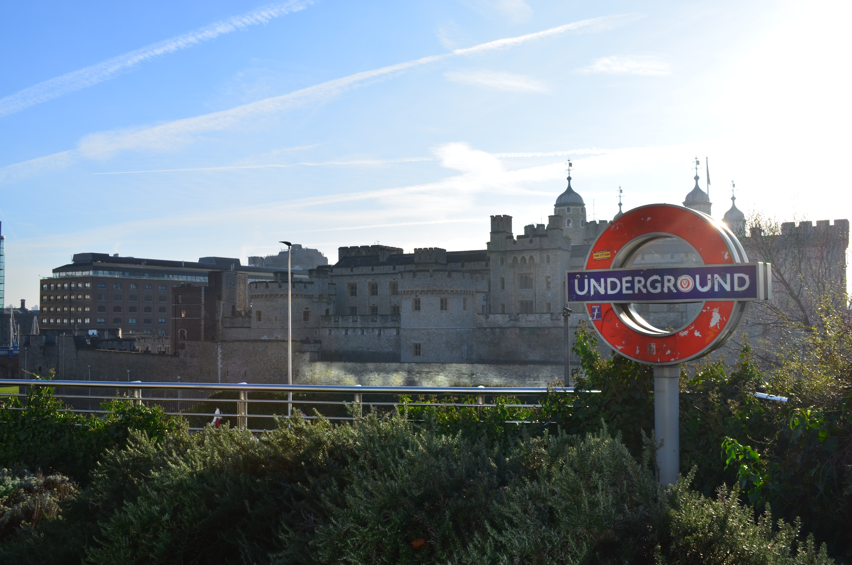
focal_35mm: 36
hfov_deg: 53.2
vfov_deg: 36.7
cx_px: 426
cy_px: 282
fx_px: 850
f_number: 11
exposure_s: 1/160
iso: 100
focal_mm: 24
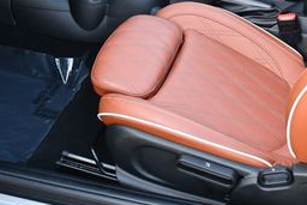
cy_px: -24
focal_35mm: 90
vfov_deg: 14.8
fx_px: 768
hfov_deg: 22.4
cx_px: 222
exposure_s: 1/250
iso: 560
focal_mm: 18
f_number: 3.5
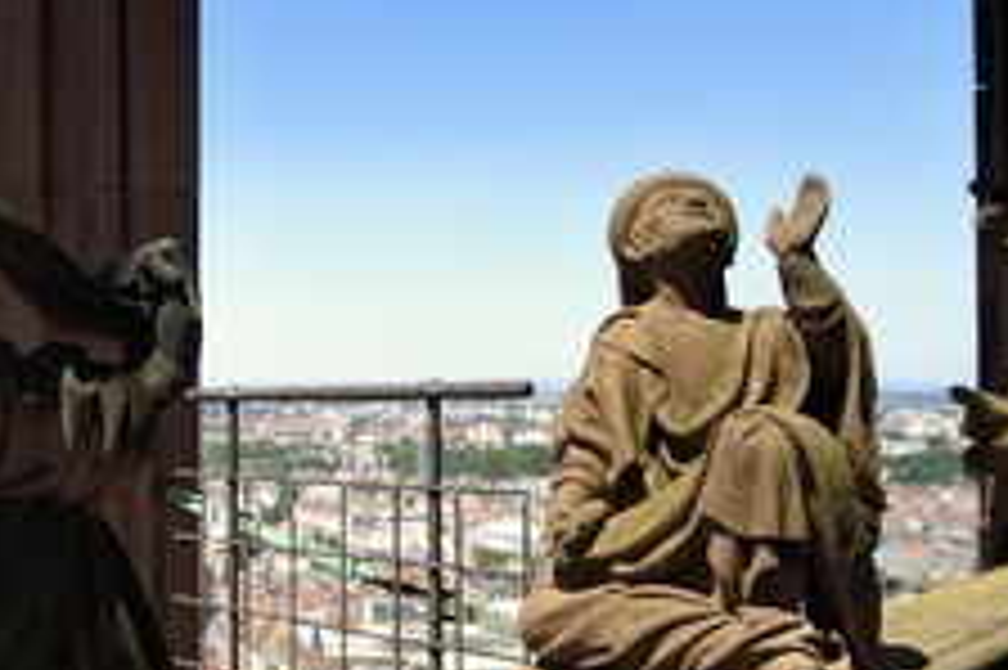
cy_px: 360
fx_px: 1259
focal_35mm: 45
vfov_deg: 29.8
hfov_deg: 40.9
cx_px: 140
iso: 200
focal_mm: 24
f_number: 9
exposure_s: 1/125
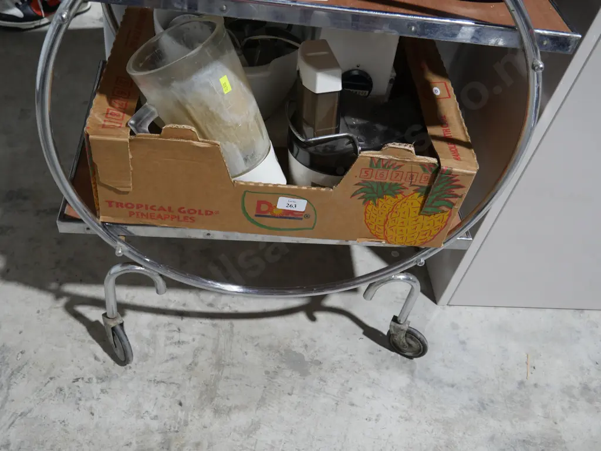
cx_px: 300
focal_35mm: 34
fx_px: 591
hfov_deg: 53.9
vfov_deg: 41.8
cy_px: 226
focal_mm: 17
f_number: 4
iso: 500
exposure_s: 1/60
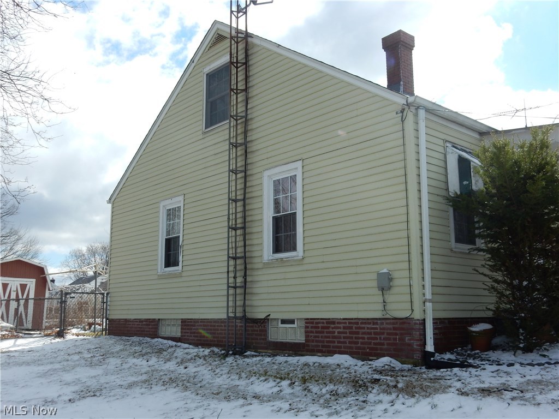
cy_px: 210
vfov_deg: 39.7
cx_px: 280
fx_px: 581
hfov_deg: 51.4
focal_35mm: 36
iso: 125
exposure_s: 1/1000
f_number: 4
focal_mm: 6.4
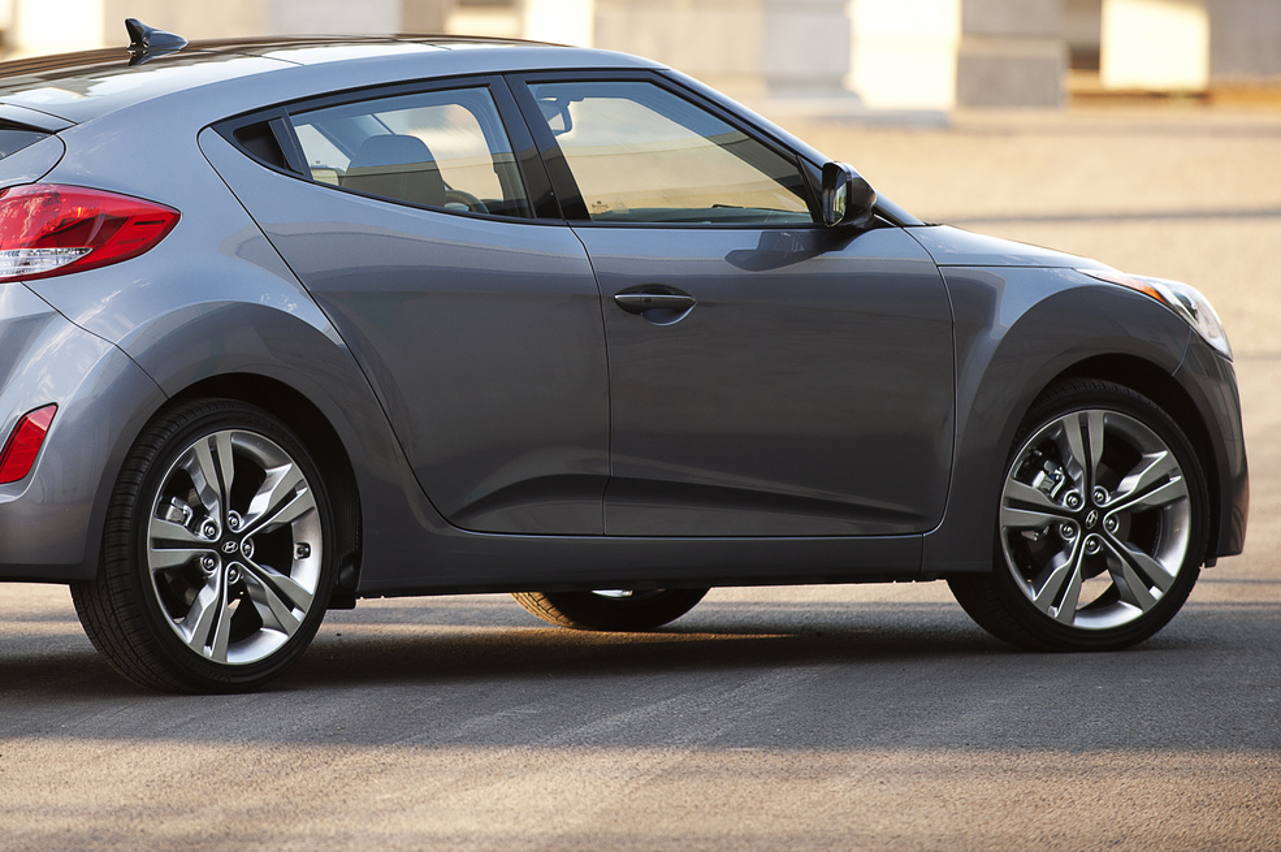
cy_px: 167
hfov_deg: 6.3
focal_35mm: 325
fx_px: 11555
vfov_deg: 4.2
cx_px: 342
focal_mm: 200
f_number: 3.5
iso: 200
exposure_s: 1/200
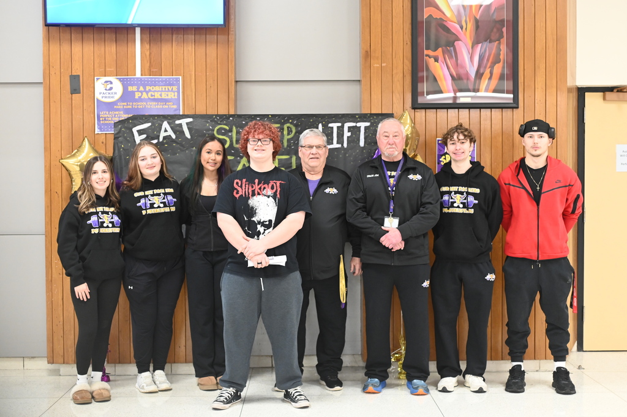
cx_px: 314
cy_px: 208
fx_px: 870
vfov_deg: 26.9
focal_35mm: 50
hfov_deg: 39.6
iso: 3200
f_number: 2.8
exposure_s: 1/125
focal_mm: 50
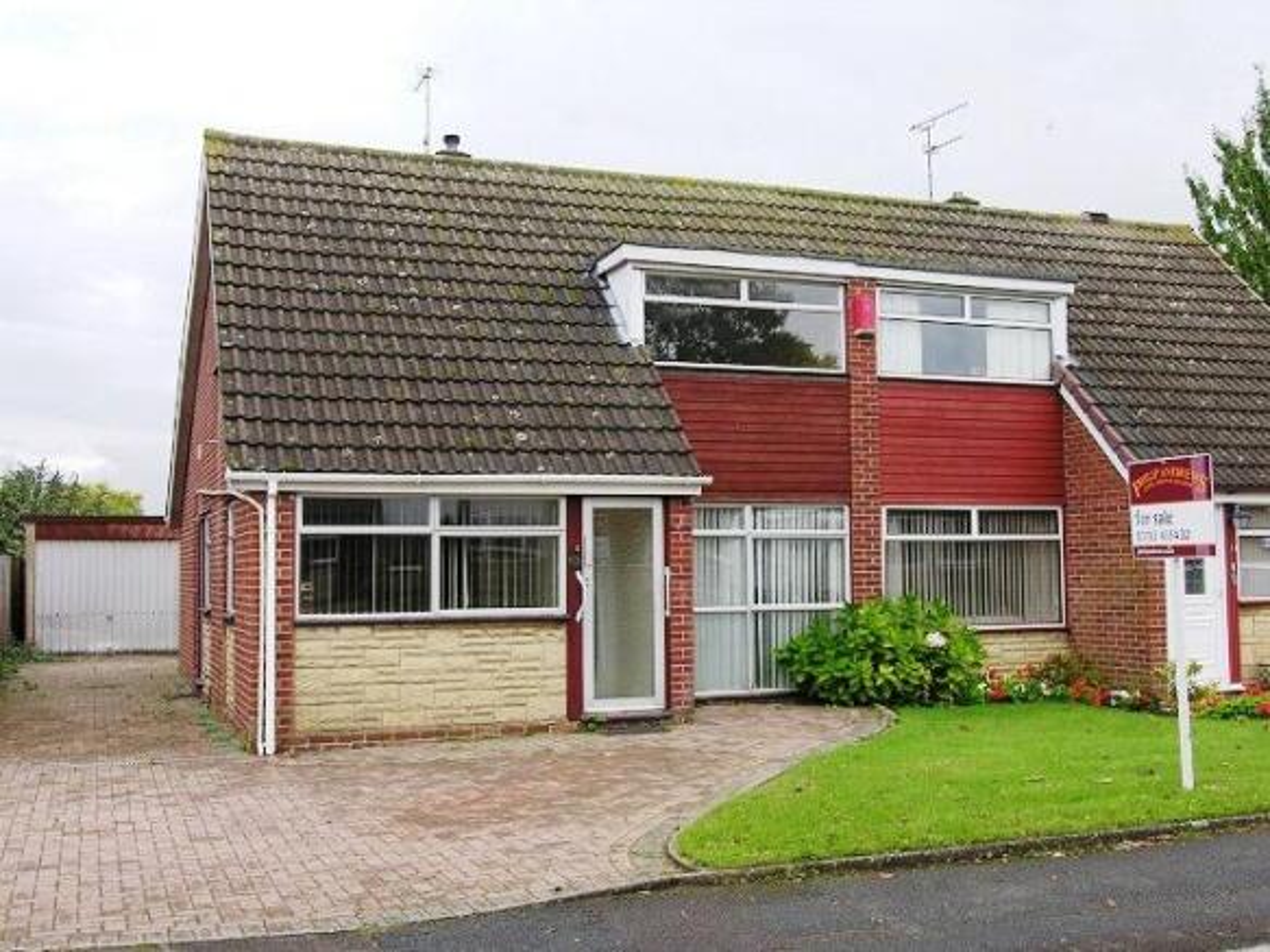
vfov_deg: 36.8
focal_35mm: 39
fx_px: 1431
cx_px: 635
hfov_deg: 47.9
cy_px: 476
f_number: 5
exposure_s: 1/95
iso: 50
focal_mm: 10
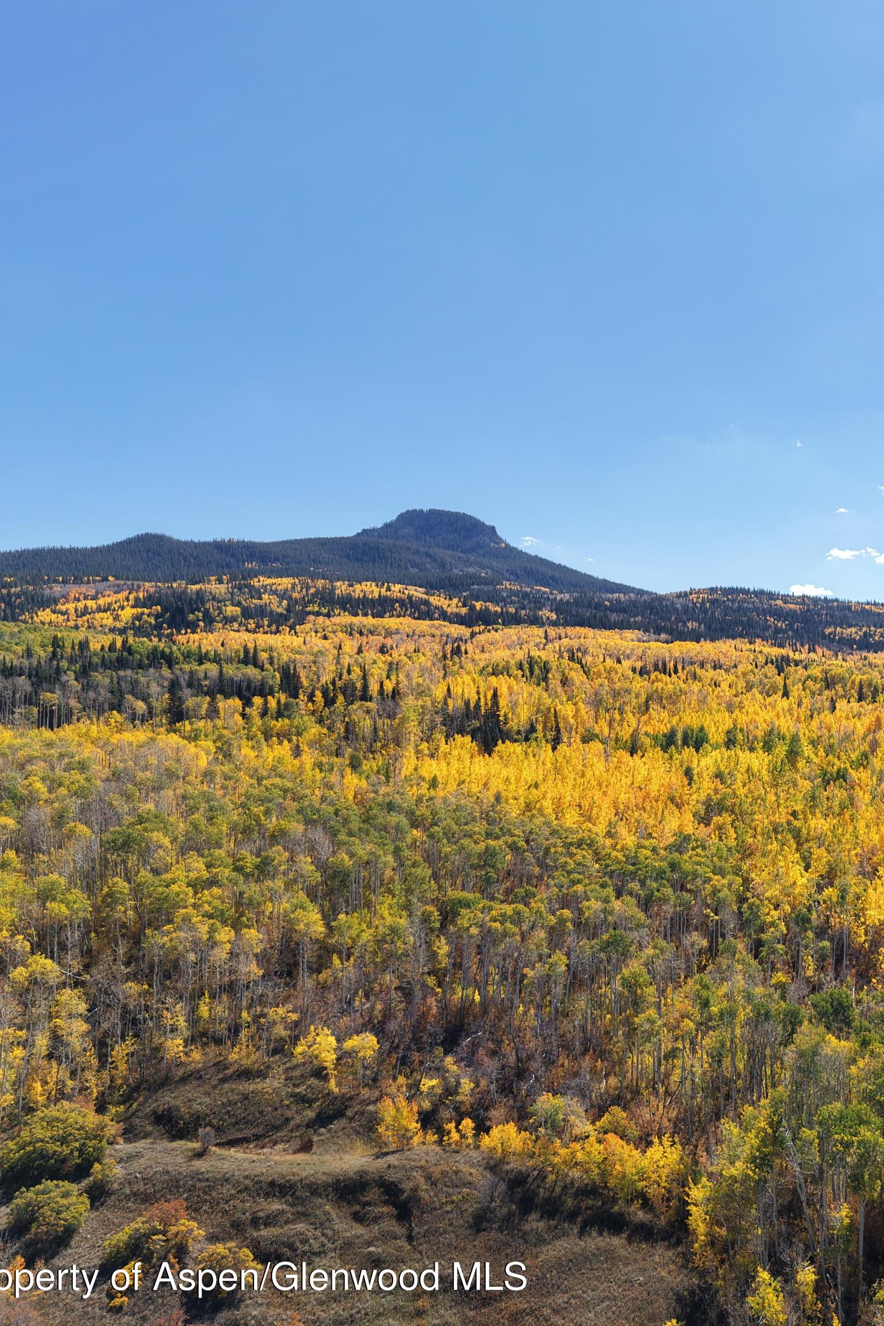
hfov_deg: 37.2
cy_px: 661
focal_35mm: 34
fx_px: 1252
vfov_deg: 55.8
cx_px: 732
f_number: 1.8
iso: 180
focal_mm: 8.67
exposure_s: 1/3000
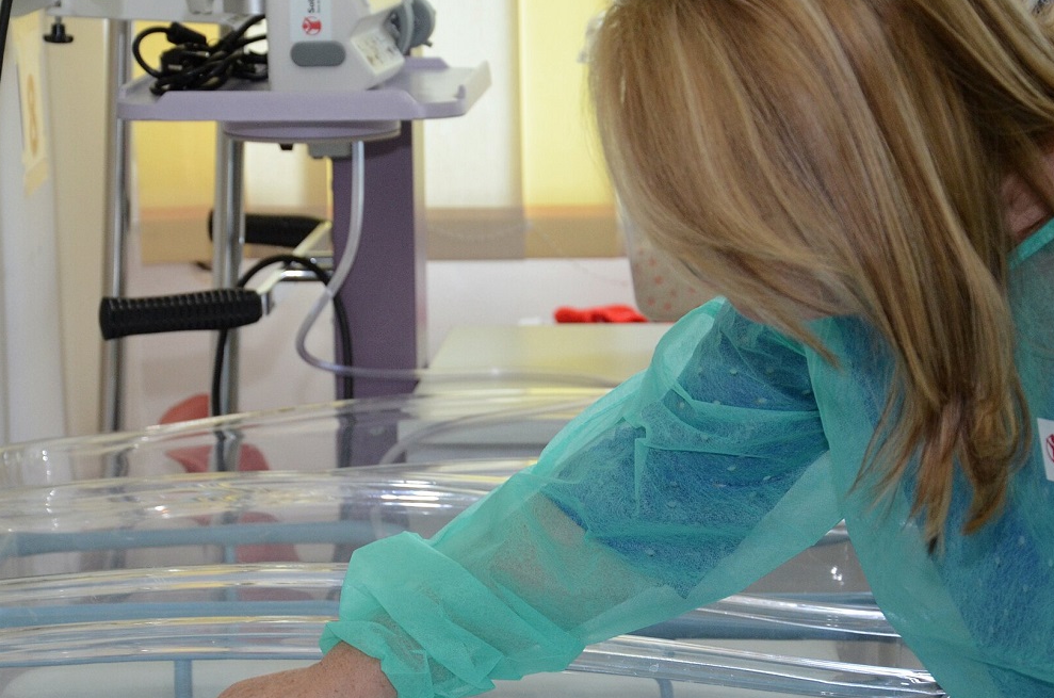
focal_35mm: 141
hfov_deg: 14.6
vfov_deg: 9.7
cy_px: 434
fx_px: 4120
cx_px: 433
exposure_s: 1/60
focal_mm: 62
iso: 900
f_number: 5.3
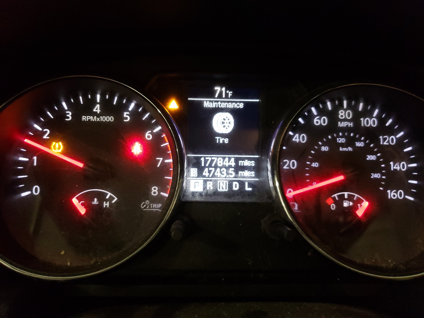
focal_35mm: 26
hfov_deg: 67.3
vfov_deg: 53.1
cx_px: 212
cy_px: 159
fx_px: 318
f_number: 1.5
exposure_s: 1/30
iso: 401
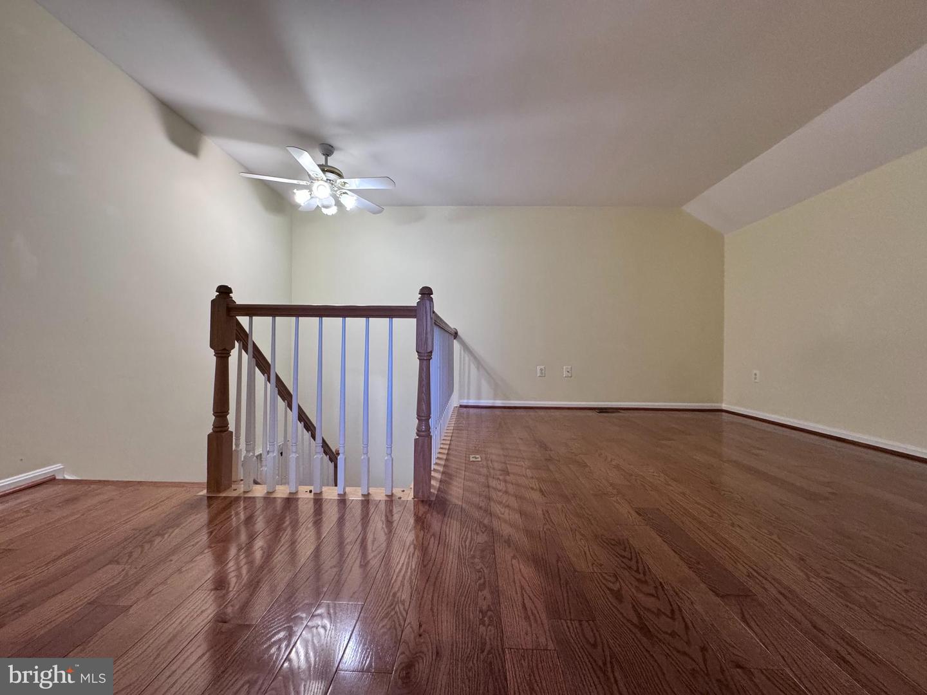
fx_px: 375
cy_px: 348
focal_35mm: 14
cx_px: 464
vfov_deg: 85.7
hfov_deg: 102.1
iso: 320
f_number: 2.2
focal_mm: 2.22
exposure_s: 1/60
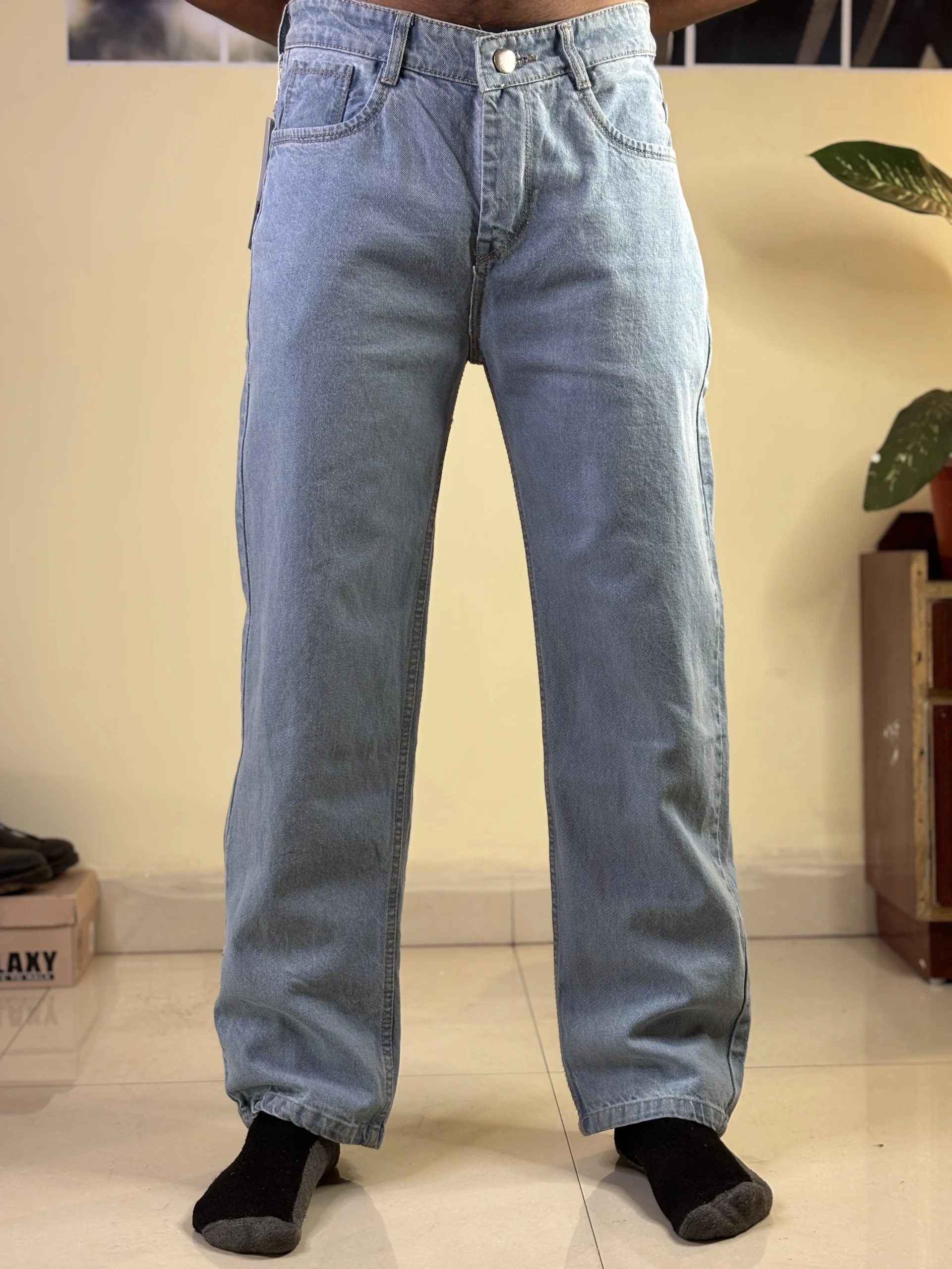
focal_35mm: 52
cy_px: 634
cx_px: 476
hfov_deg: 28.0
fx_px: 1907
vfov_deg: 36.8
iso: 80
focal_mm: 5.96
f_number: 1.6
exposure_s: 1/50
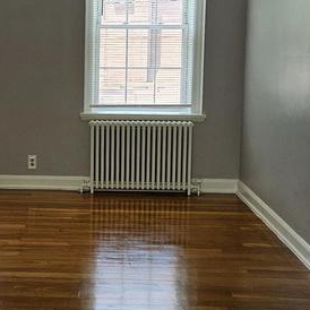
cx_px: 21
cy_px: 113
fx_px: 811
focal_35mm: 80
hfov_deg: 21.1
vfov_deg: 21.6
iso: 80
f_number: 1.8
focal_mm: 5.4
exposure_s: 1/207
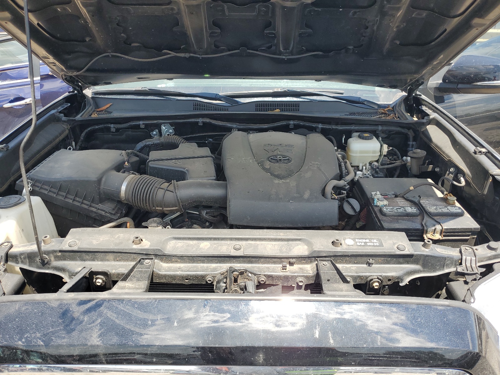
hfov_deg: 67.3
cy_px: 188
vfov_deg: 53.1
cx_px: 250
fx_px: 376
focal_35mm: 26
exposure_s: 1/909
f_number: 1.5
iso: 50
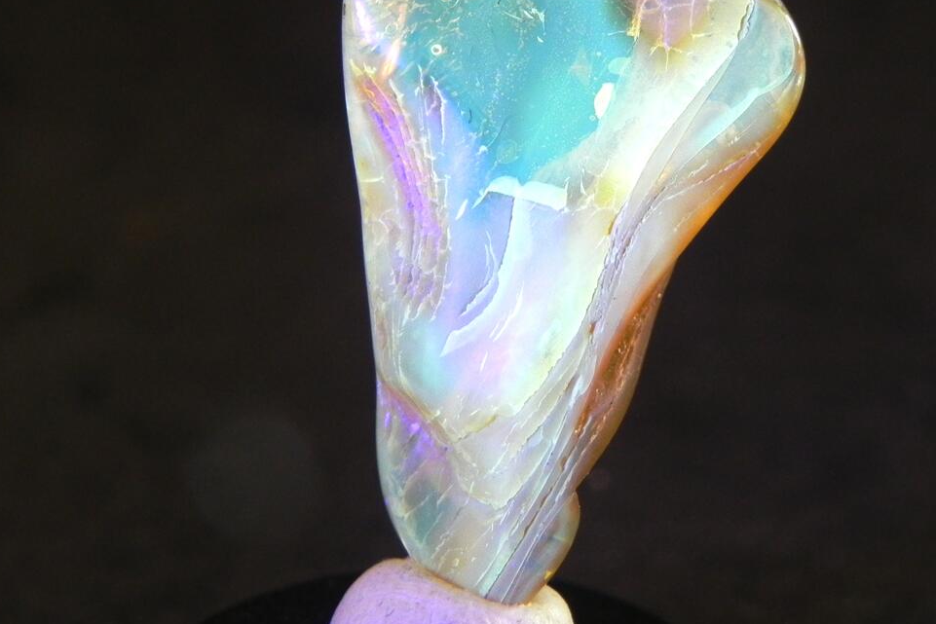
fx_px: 2990
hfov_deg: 17.8
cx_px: 517
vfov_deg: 11.9
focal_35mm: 115
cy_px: 199
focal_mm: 15.1
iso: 400
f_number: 4
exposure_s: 1/13.1
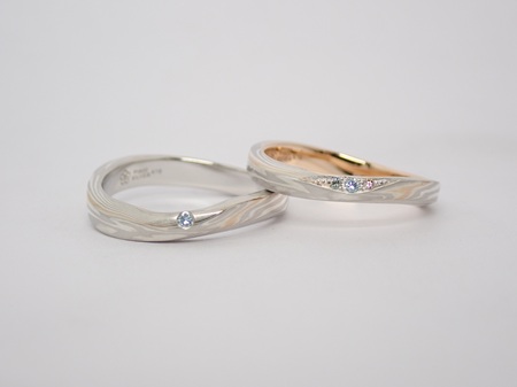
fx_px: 1149
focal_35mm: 77
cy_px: 194
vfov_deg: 19.1
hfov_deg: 25.3
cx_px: 258
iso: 200
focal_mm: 13.65
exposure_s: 1/125
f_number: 4.1
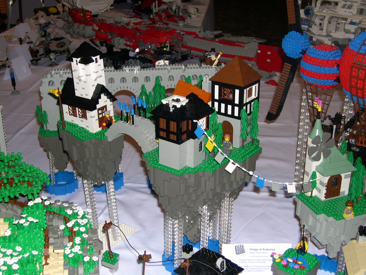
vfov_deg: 30.9
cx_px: 183
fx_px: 497
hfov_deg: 40.4
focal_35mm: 47
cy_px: 138
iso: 100
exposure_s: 1/60
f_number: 3.1
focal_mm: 10.1
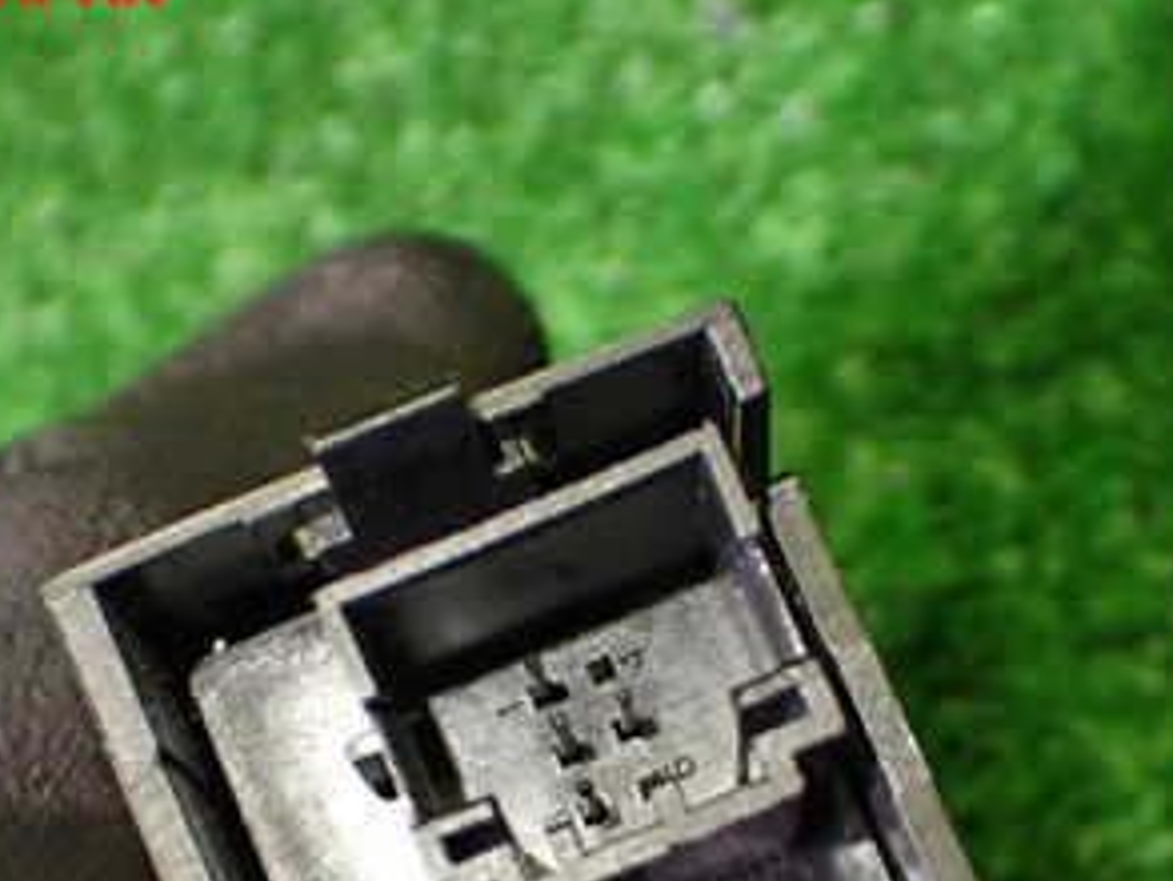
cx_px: 637
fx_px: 2848
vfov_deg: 17.3
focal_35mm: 84
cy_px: 829
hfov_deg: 23.3
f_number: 2.8
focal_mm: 7.31
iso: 640
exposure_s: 1/160
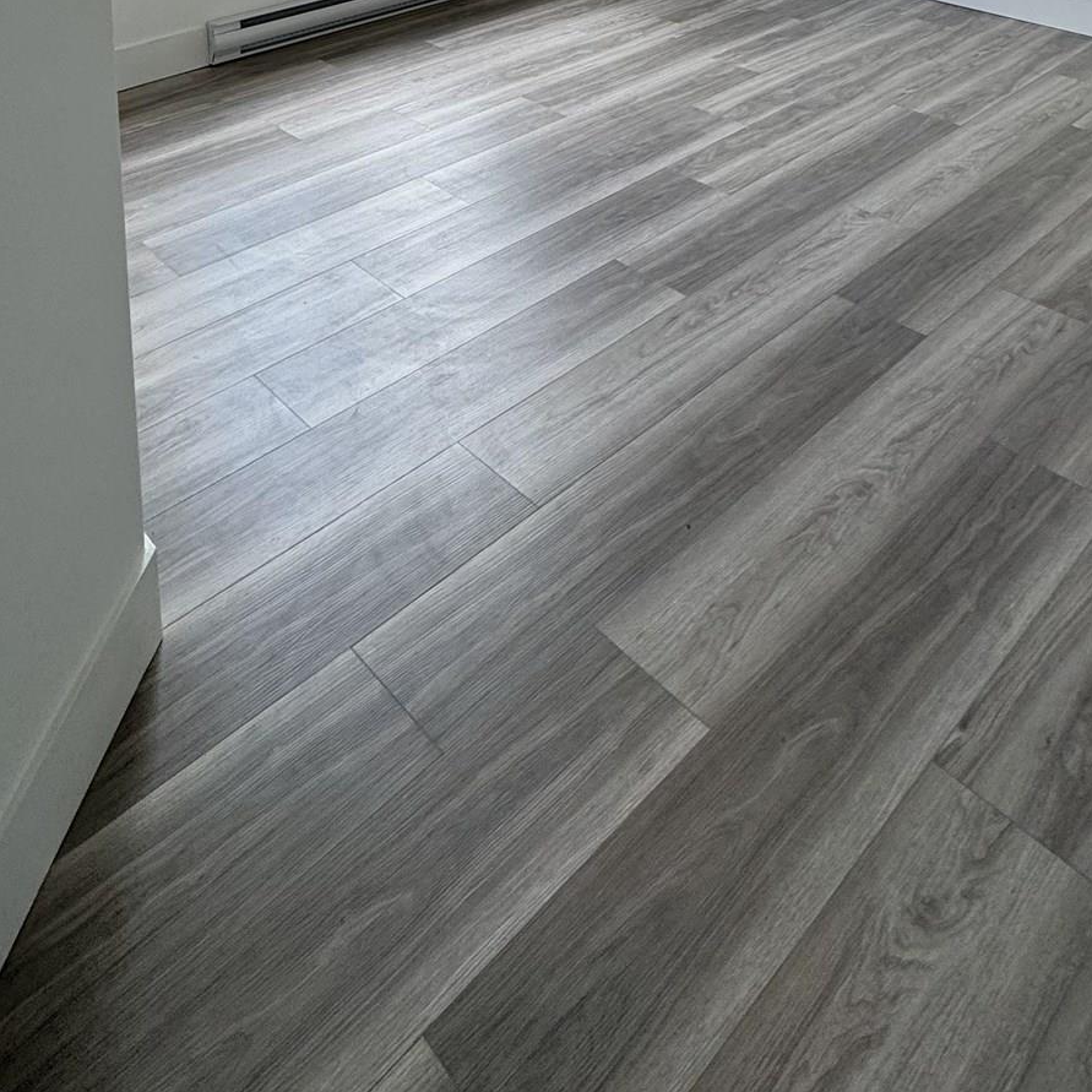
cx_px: 607
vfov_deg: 37.0
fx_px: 1142
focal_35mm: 32
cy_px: -260
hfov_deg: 51.0
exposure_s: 1/185
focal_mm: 2.22
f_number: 2.2
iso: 40
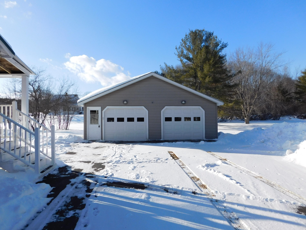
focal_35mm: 23
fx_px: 203
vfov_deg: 58.9
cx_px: 153
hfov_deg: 73.9
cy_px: 115
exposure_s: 1/500
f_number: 6
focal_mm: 4
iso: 125
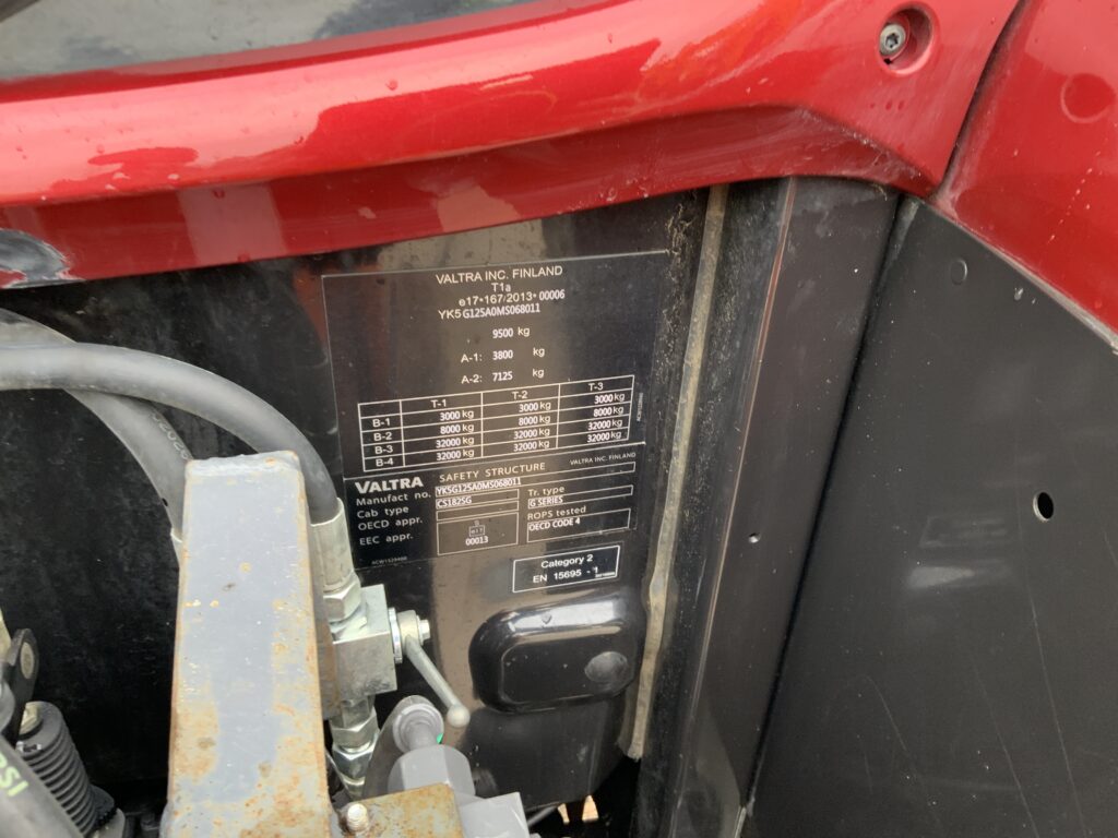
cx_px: 559
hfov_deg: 61.7
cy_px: 419
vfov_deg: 48.2
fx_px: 937
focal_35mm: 29
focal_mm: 3
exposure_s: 1/82
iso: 64
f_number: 1.8
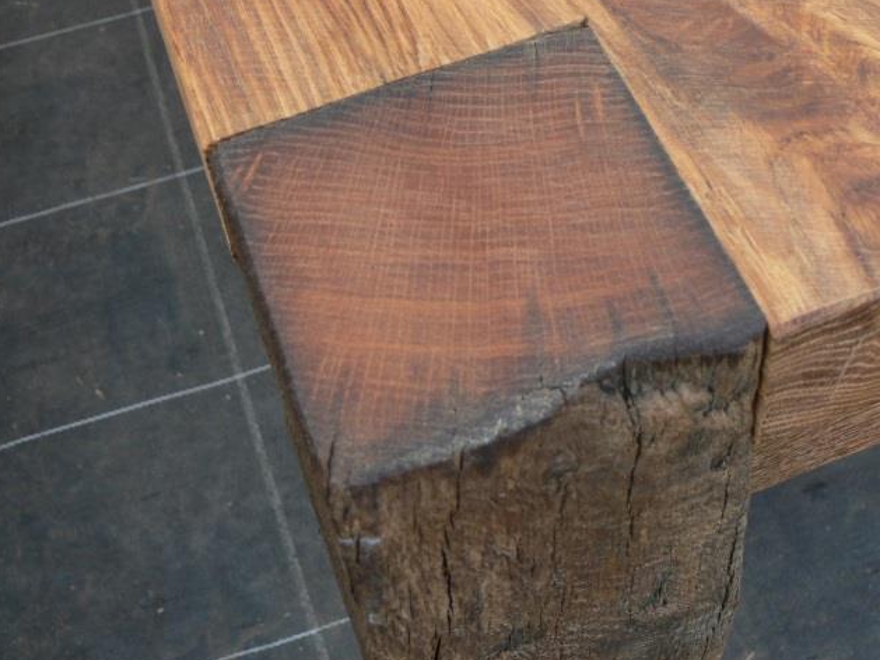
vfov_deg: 25.6
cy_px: 232
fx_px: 1449
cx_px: 611
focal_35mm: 57
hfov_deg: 33.4
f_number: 2.8
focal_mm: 7.4
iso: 80
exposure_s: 1/50
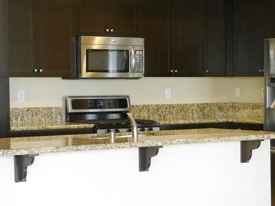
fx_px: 842
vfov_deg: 14.0
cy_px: 126
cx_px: 181
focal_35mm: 106
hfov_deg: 18.5
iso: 3200
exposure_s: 1/60
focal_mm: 28
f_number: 5.3
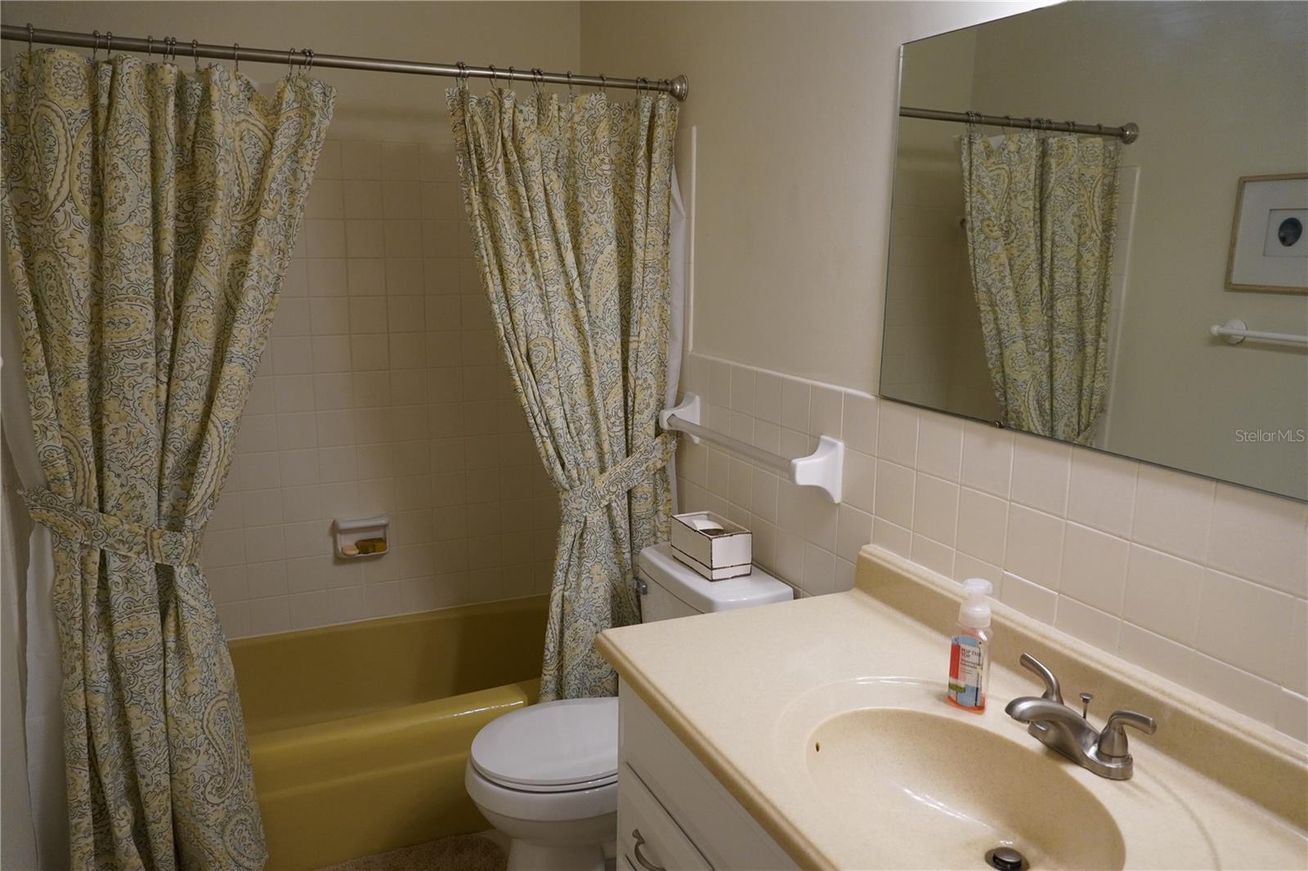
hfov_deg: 67.4
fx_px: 981
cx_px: 654
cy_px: 436
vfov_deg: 47.9
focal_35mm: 27
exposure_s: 1/160
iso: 1000
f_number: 4
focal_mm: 18
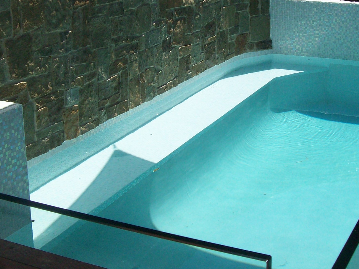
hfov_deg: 31.2
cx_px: 195
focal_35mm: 62
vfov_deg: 23.5
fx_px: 643
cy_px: 82
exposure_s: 1/618
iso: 80
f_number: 4.8
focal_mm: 6
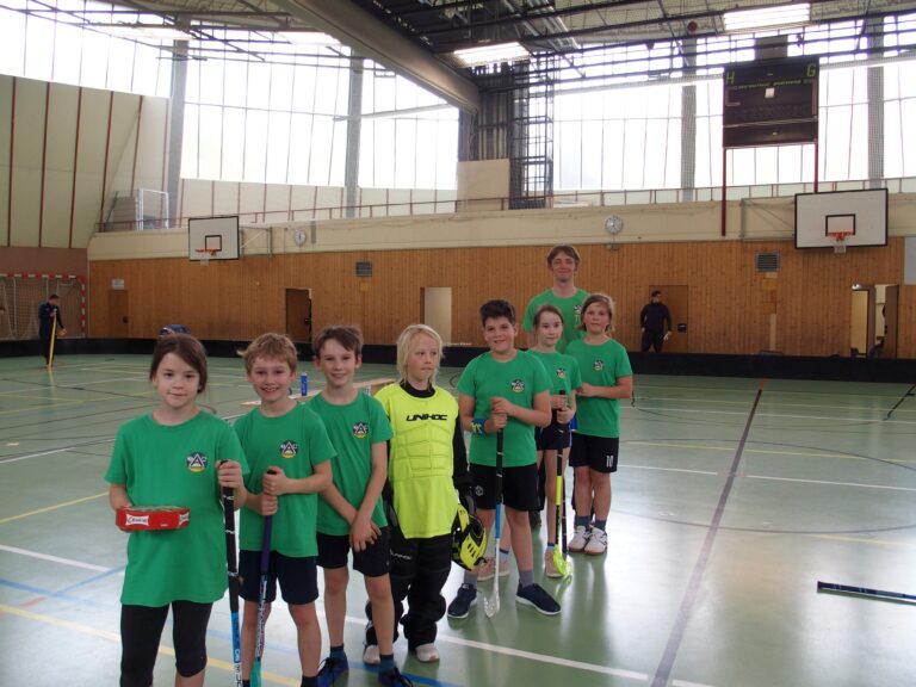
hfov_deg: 63.4
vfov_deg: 49.7
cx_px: 458
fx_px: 741
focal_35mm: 28
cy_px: 344
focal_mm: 6
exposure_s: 1/60
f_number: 2.8
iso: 100
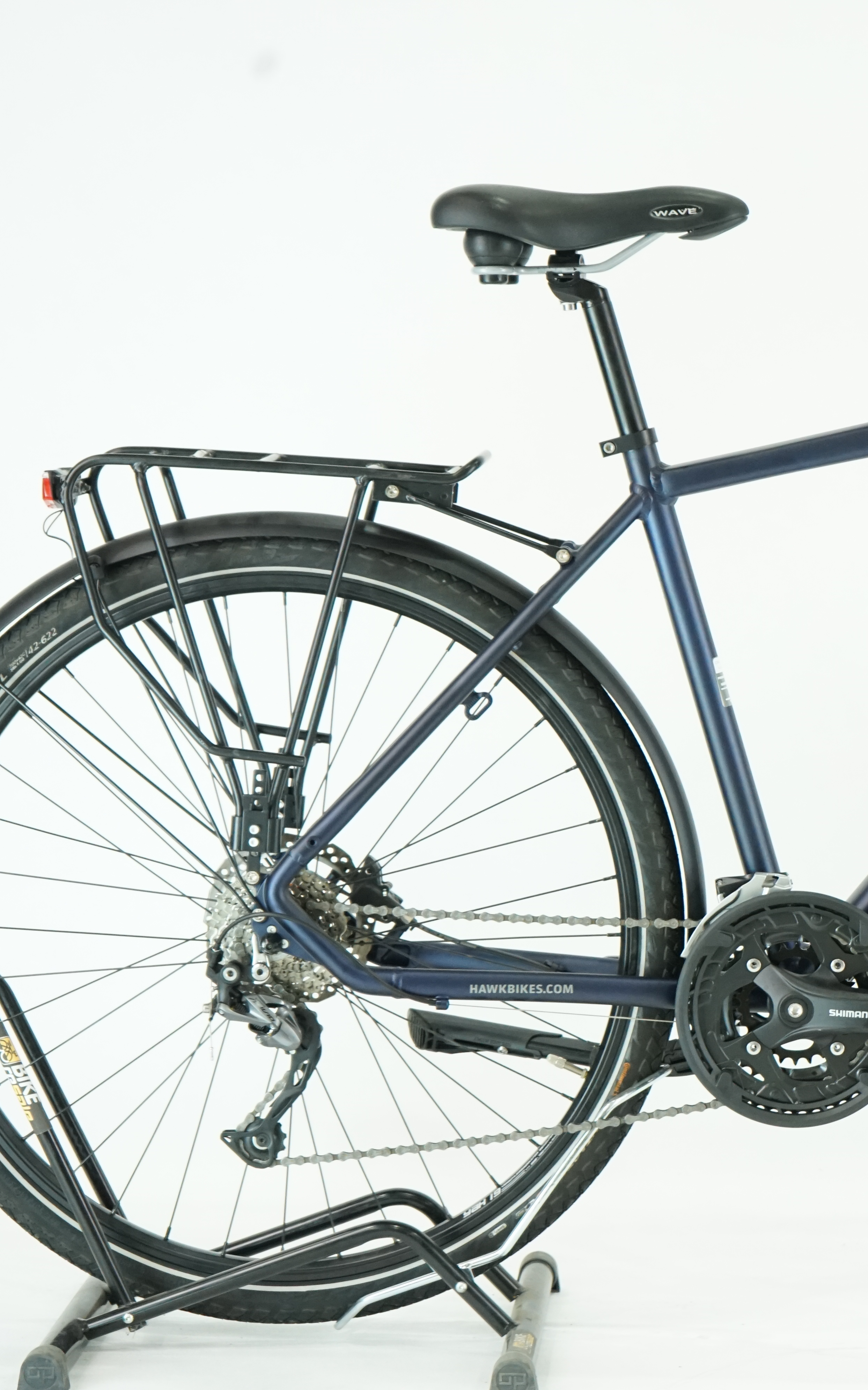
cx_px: 901
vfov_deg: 20.2
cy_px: 694
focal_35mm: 103
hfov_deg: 12.5
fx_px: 3899
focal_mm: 67
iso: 2500
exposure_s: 1/200
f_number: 5.6
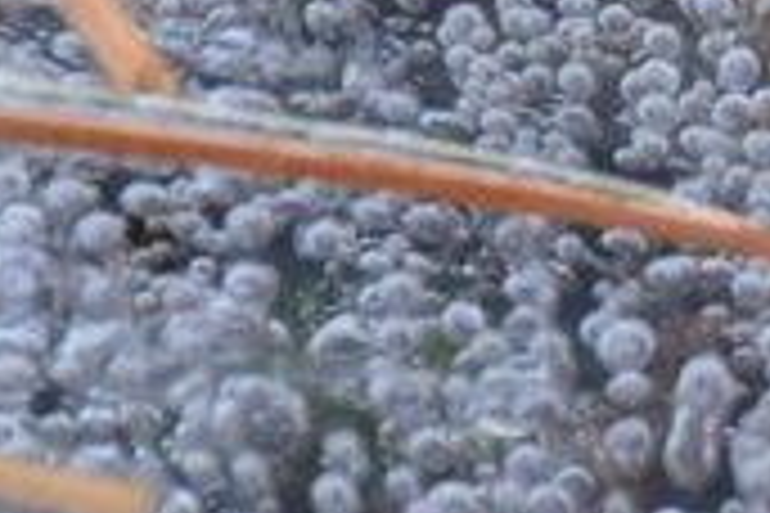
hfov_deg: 2.0
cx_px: 1788
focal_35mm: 1041
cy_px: 178
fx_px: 22264
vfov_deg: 1.3
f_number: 9
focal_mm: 116
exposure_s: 1/200
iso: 640
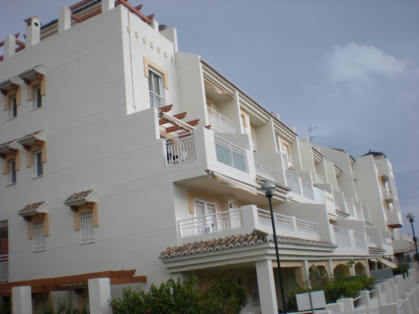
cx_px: 210
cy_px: 157
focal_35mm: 38
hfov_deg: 49.0
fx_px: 460
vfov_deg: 37.7
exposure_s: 1/305
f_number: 4.6
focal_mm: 6.3
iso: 64
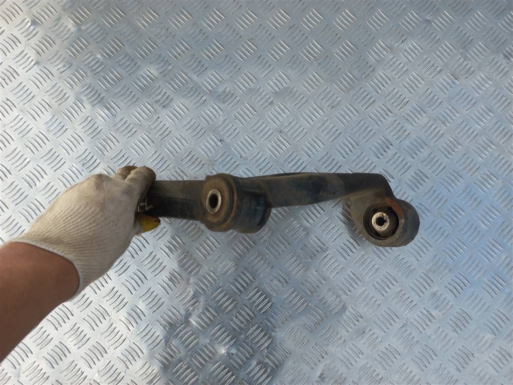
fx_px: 370
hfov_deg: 69.4
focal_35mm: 25
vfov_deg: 54.9
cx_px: 256
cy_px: 192
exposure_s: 1/185
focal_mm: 4.6
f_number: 1.8
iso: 25
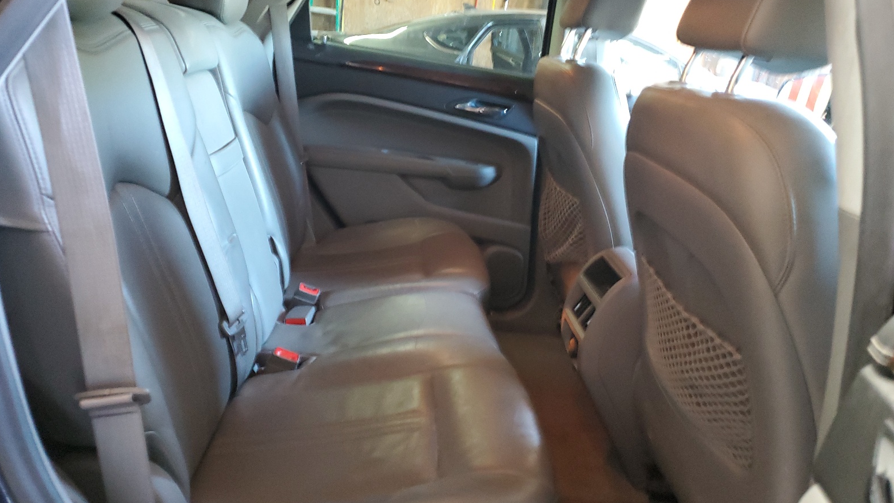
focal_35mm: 29
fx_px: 687
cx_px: 437
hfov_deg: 66.1
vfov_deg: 40.1
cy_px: 228
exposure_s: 1/15
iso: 369
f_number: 1.5
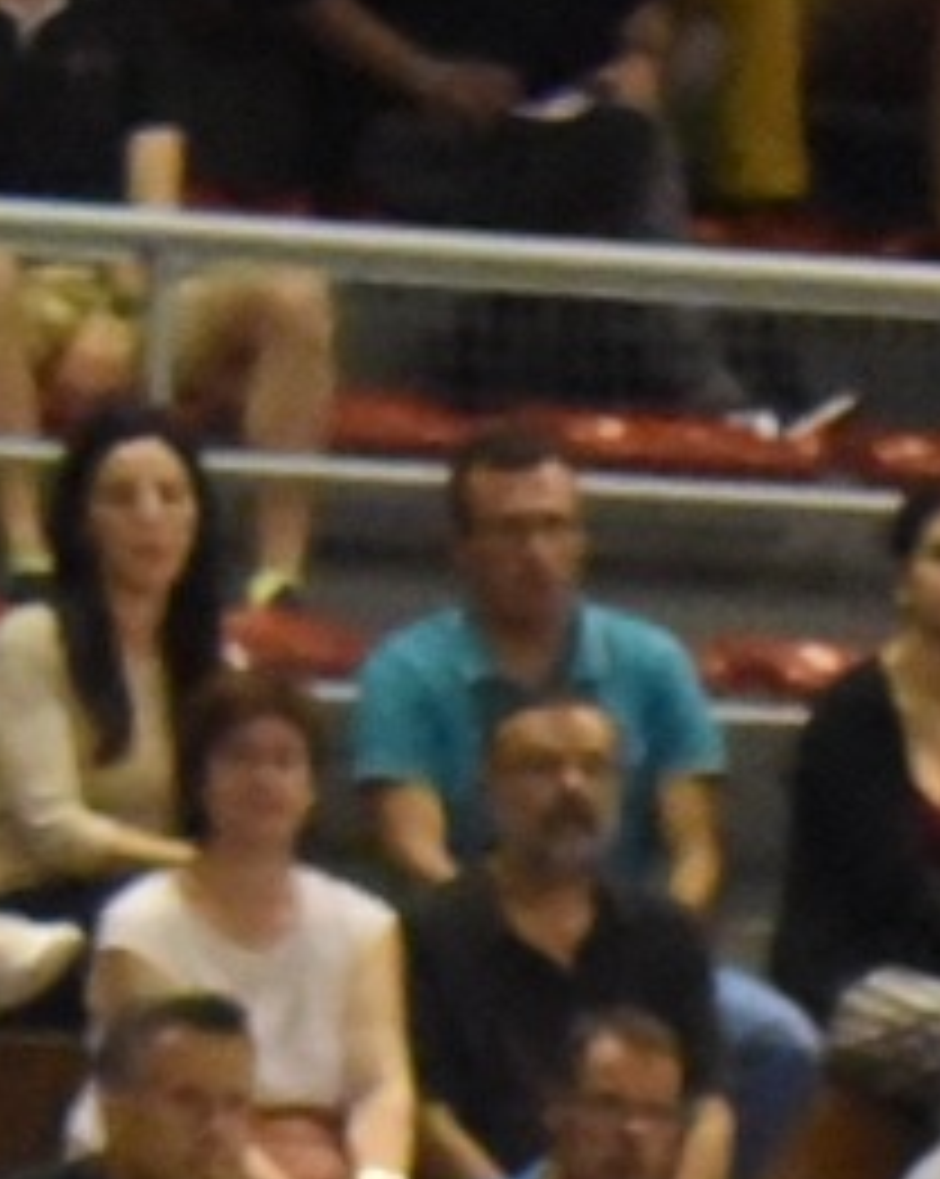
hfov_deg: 3.2
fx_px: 16547
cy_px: 2552
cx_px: 3045
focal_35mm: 475
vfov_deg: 4.0
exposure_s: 1/640
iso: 12800
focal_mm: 44
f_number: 5
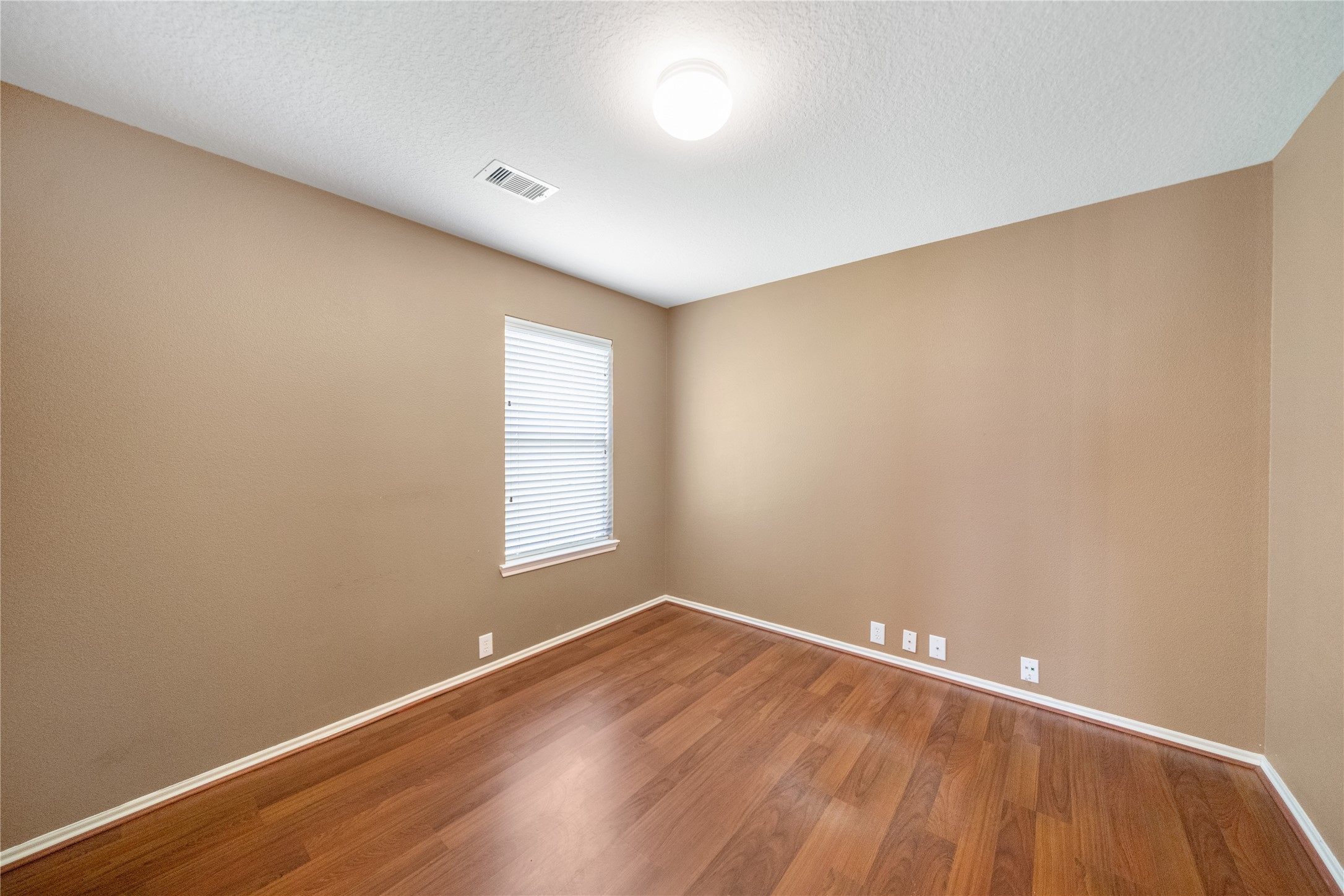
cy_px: 448
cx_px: 672
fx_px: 448
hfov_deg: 112.6
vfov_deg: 90.0
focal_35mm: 12
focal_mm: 12
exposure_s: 1/30
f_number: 4
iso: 1600
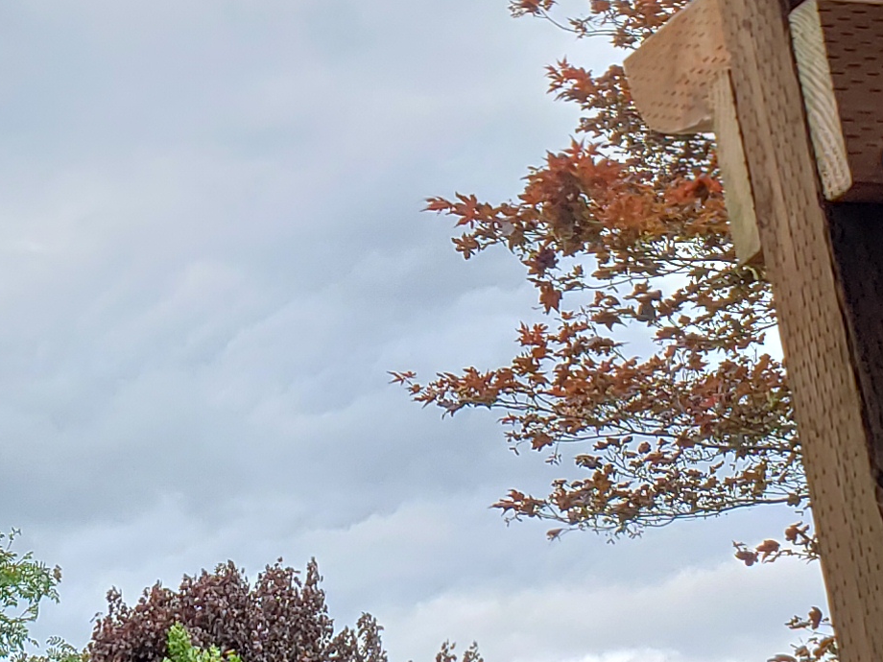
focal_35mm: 114
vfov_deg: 12.8
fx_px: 2908
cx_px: -43
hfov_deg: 16.8
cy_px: -30
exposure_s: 1/380
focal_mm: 4.3
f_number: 2.4
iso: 50
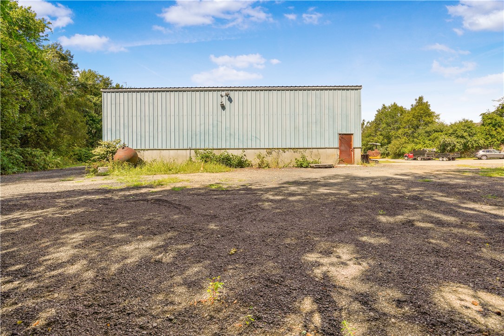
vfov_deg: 73.7
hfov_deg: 96.7
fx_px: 224
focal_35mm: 16
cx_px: 252
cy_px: 168
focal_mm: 16
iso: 100
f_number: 8
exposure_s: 1/200
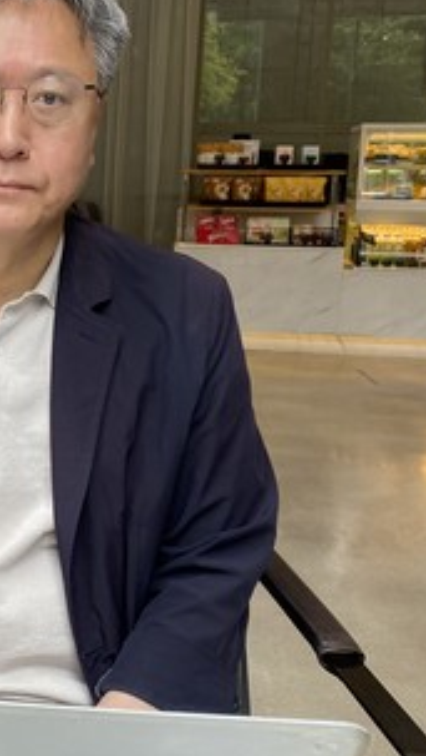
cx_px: -154
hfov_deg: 19.5
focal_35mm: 56
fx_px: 1122
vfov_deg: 37.2
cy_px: 387
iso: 32
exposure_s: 1/172
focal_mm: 4.25
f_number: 1.8
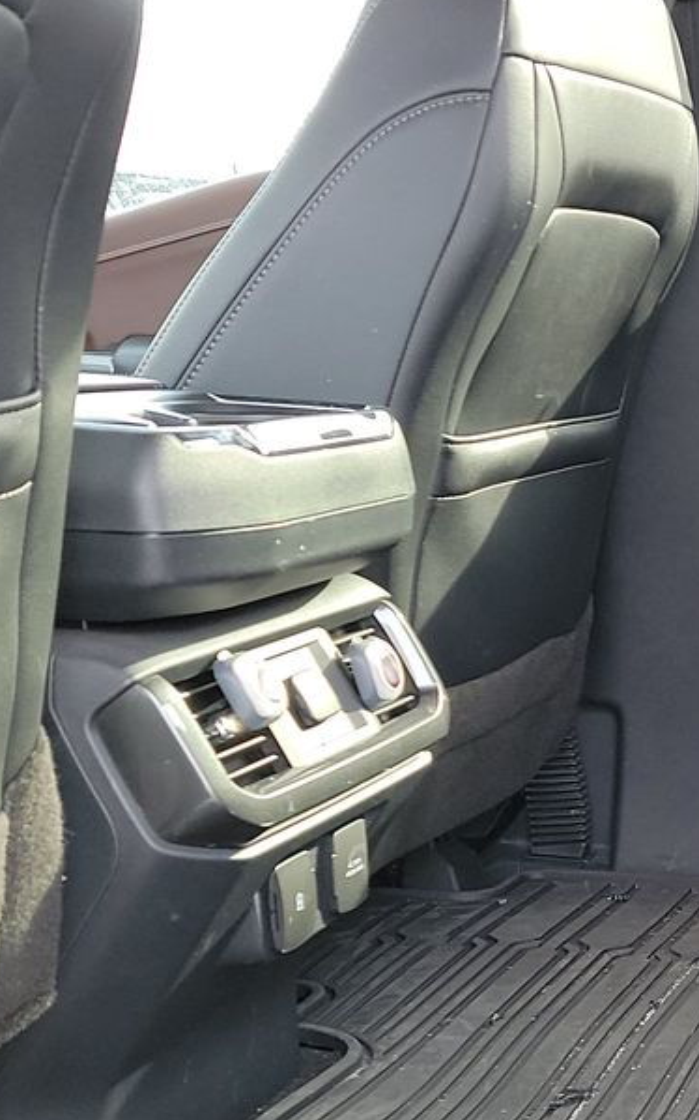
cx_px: 1170
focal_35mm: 68
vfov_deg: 29.4
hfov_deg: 16.6
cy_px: 933
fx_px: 2074
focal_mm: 6.7
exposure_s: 1/59
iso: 124
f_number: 1.8
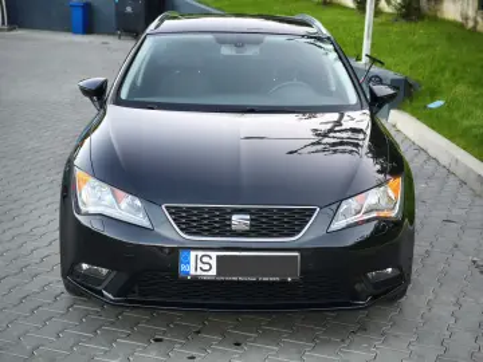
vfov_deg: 24.4
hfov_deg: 32.2
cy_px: 181
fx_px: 837
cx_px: 242
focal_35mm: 60
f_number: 2
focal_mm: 8.8
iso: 400
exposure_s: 1/100
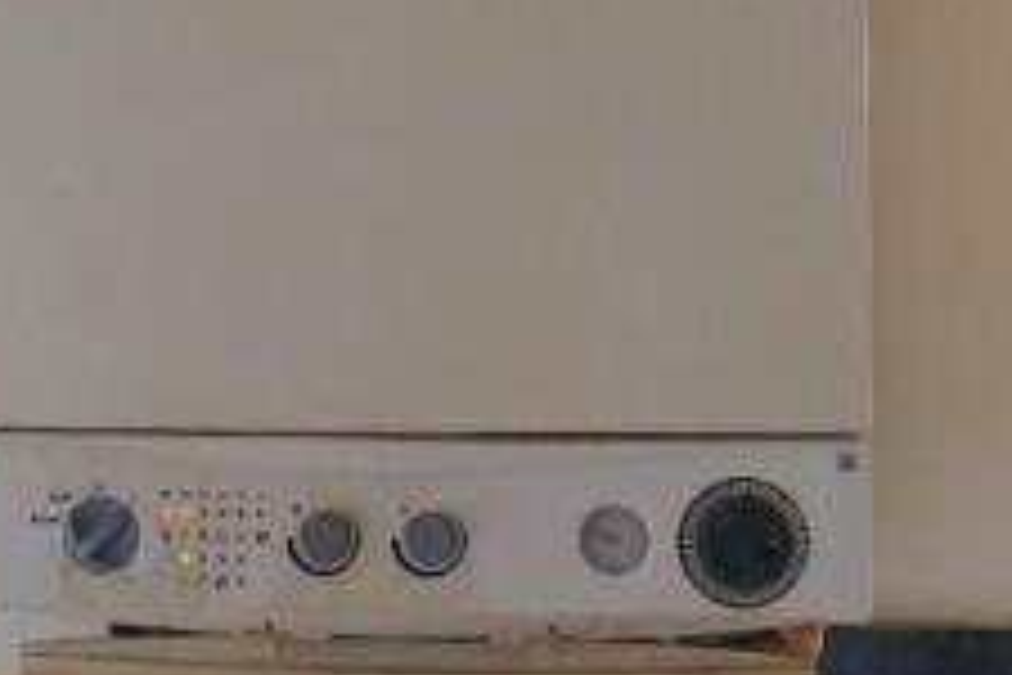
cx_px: 403
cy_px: 173
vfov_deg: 22.1
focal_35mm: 61
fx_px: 1715
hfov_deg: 32.8
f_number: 3.6
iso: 4000
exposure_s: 1/60
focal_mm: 21
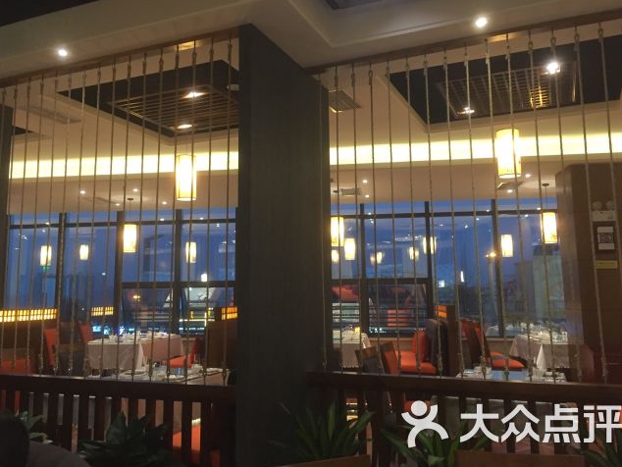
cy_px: 217
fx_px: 575
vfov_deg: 44.2
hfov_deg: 56.8
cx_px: 304
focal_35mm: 32
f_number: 2.2
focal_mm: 4.15
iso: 250
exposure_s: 1/33
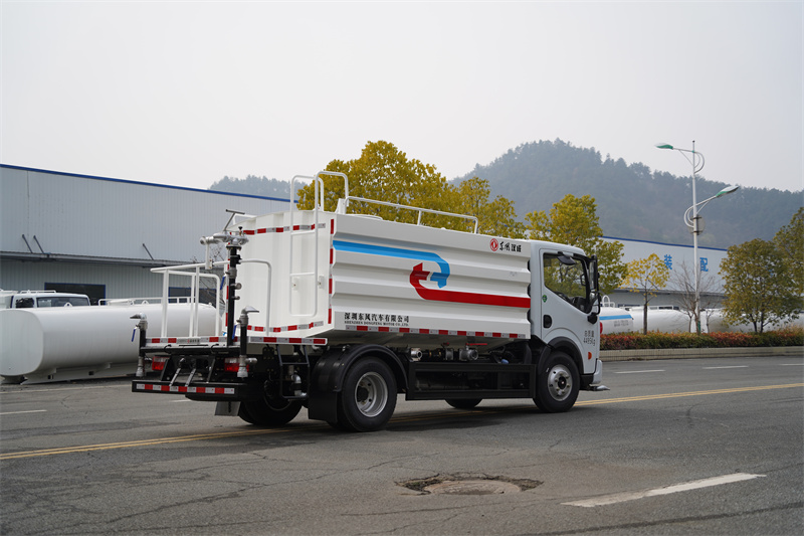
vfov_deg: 29.2
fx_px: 1027
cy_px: 268
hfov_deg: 42.8
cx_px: 402
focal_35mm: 46
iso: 100
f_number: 3.5
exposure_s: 1/800
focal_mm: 46
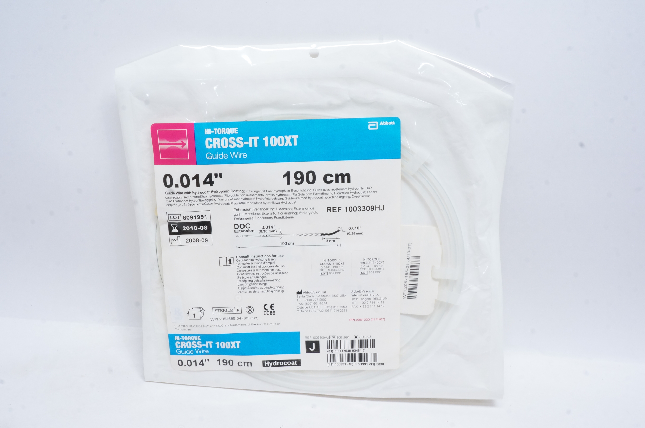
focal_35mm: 38
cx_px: 322
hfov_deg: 51.3
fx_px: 671
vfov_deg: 35.4
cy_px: 214
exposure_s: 1/5
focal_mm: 25
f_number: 20
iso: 800
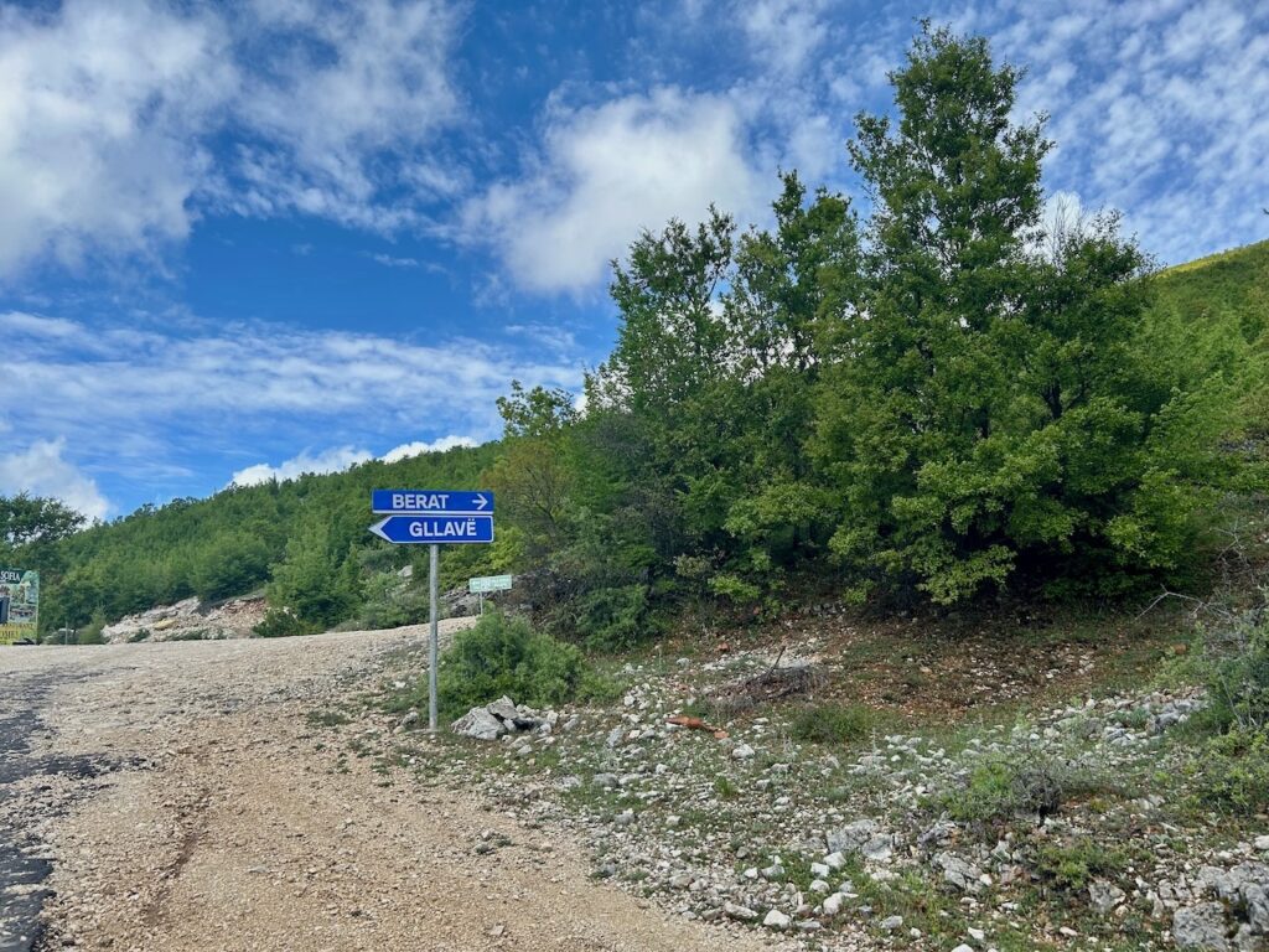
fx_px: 953
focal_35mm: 26
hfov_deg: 67.3
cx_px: 634
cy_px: 476
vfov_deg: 53.1
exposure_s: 1/2457
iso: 50
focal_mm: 5.7
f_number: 1.5
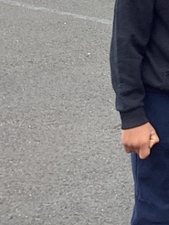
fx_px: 838
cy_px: -28
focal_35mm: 129
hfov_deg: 11.0
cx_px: 274
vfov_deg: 14.9
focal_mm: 3.3
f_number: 2.4
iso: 32
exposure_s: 1/100
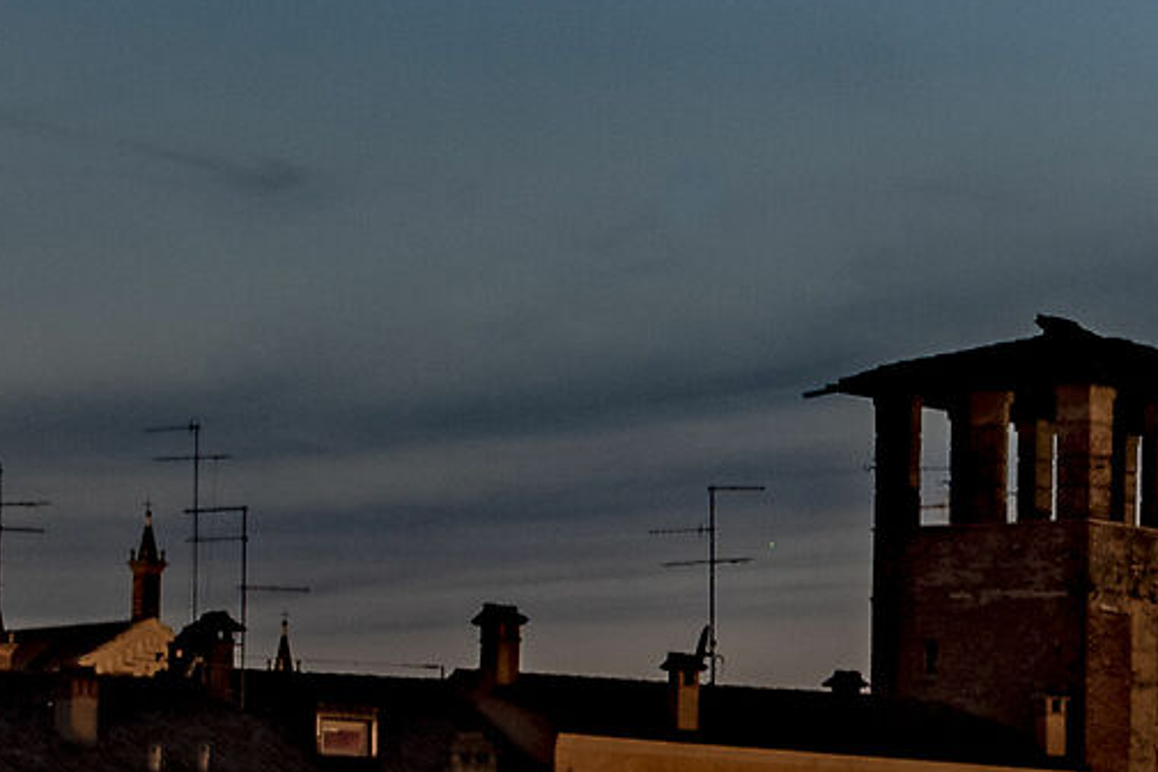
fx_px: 7816
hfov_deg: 8.4
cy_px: 965
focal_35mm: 243
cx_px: 1365
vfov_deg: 5.6
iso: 100
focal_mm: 34
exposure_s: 15
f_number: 16
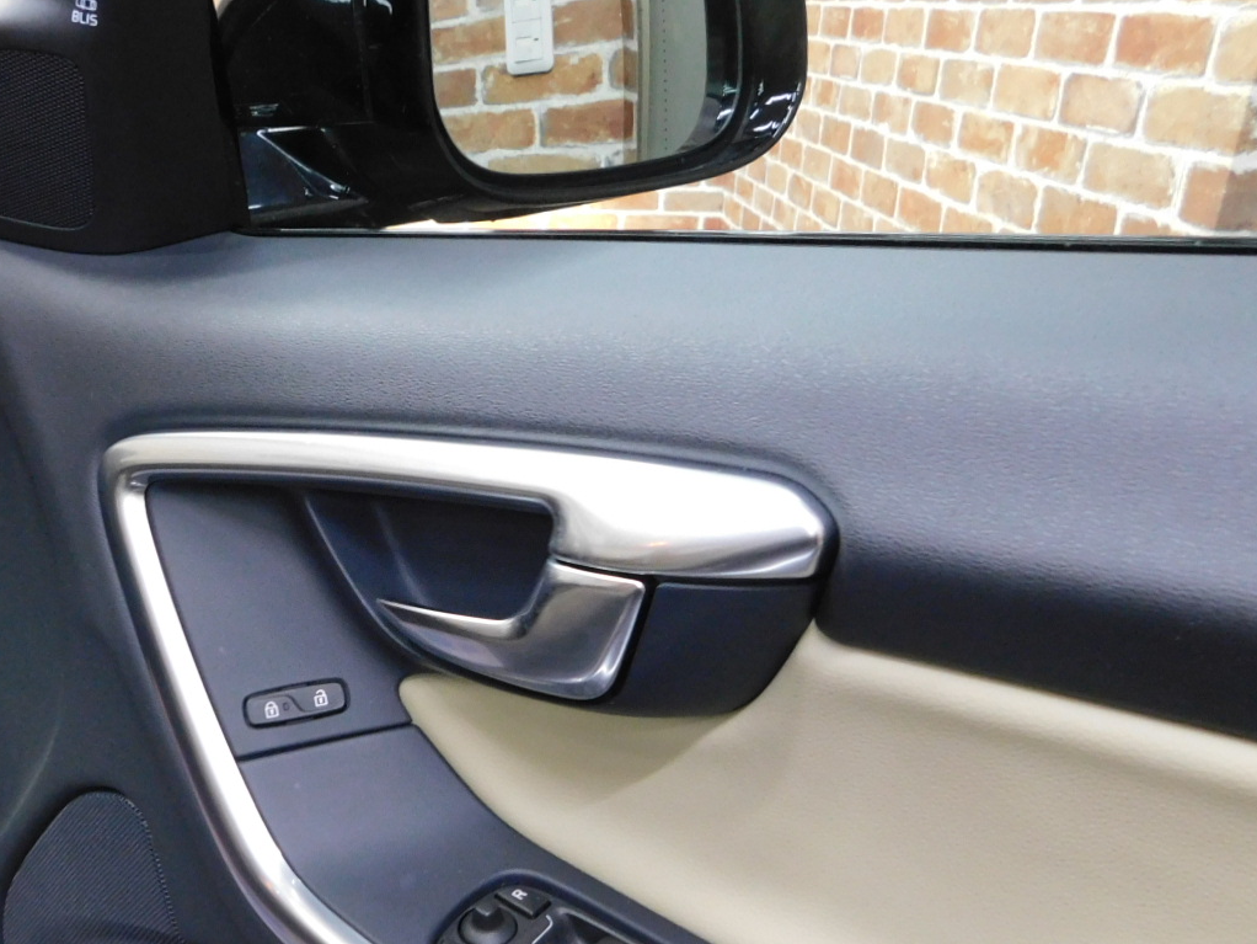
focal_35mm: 36
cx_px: 400
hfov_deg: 50.2
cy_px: 590
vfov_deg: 39.4
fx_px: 1308
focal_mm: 4
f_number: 3
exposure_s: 1/13
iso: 400
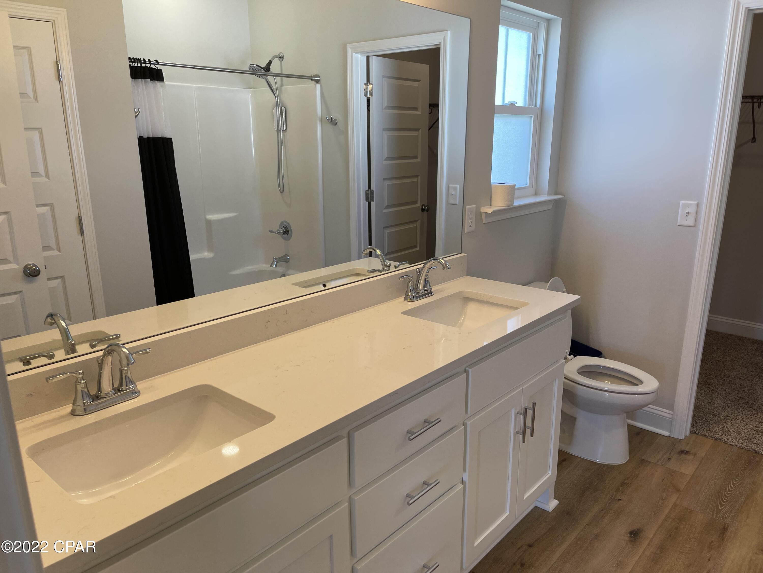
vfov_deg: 53.1
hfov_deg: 67.3
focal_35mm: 26
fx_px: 573
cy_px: 286
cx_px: 382
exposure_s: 1/120
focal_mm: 5.1
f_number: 1.6
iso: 40
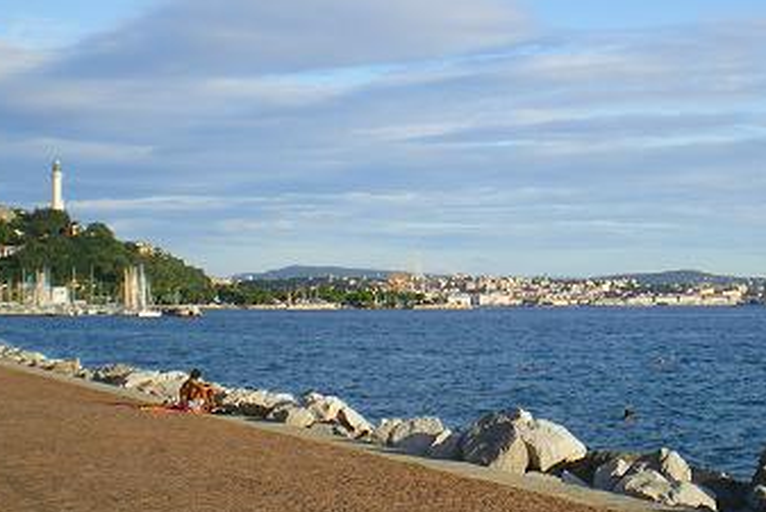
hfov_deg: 26.7
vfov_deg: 18.2
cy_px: 273
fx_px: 1596
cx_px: 552
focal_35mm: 75
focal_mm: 6.3
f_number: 4.6
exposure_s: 1/250
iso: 64
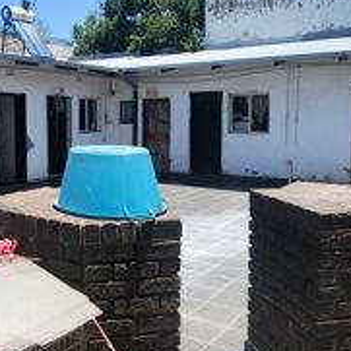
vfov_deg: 43.8
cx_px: 109
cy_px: 159
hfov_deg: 43.1
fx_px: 436
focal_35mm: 38
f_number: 2.2
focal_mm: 2.2
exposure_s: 1/1297
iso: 50
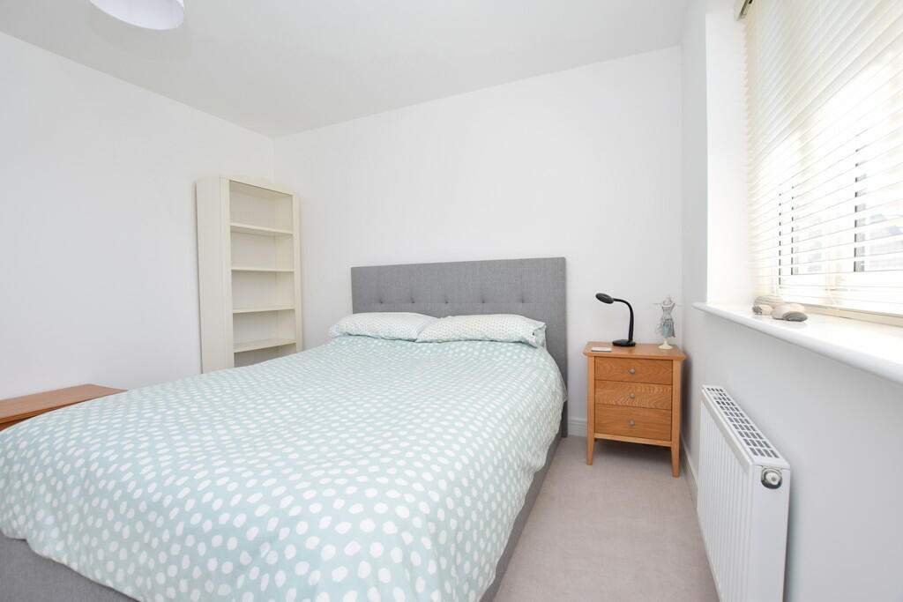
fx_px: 376
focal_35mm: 15
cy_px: 301
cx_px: 452
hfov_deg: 100.4
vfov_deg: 77.3
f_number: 5.6
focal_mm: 10
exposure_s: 1/25
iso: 100
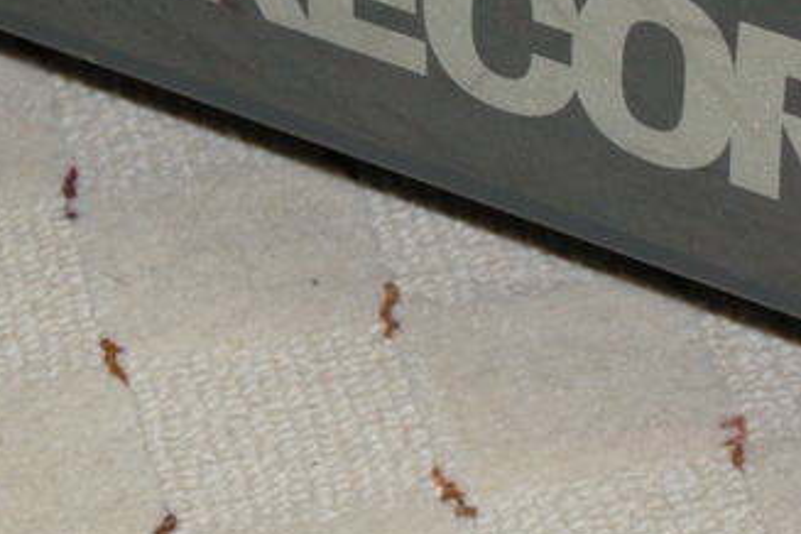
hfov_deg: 9.1
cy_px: -10
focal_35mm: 227
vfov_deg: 6.0
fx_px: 5059
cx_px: 458
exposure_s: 1/60
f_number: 5.6
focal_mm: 55
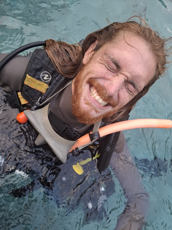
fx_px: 152
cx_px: 86
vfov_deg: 73.9
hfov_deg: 58.9
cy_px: 115
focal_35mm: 23
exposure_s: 1/100
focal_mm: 5.54
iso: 250
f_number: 1.8
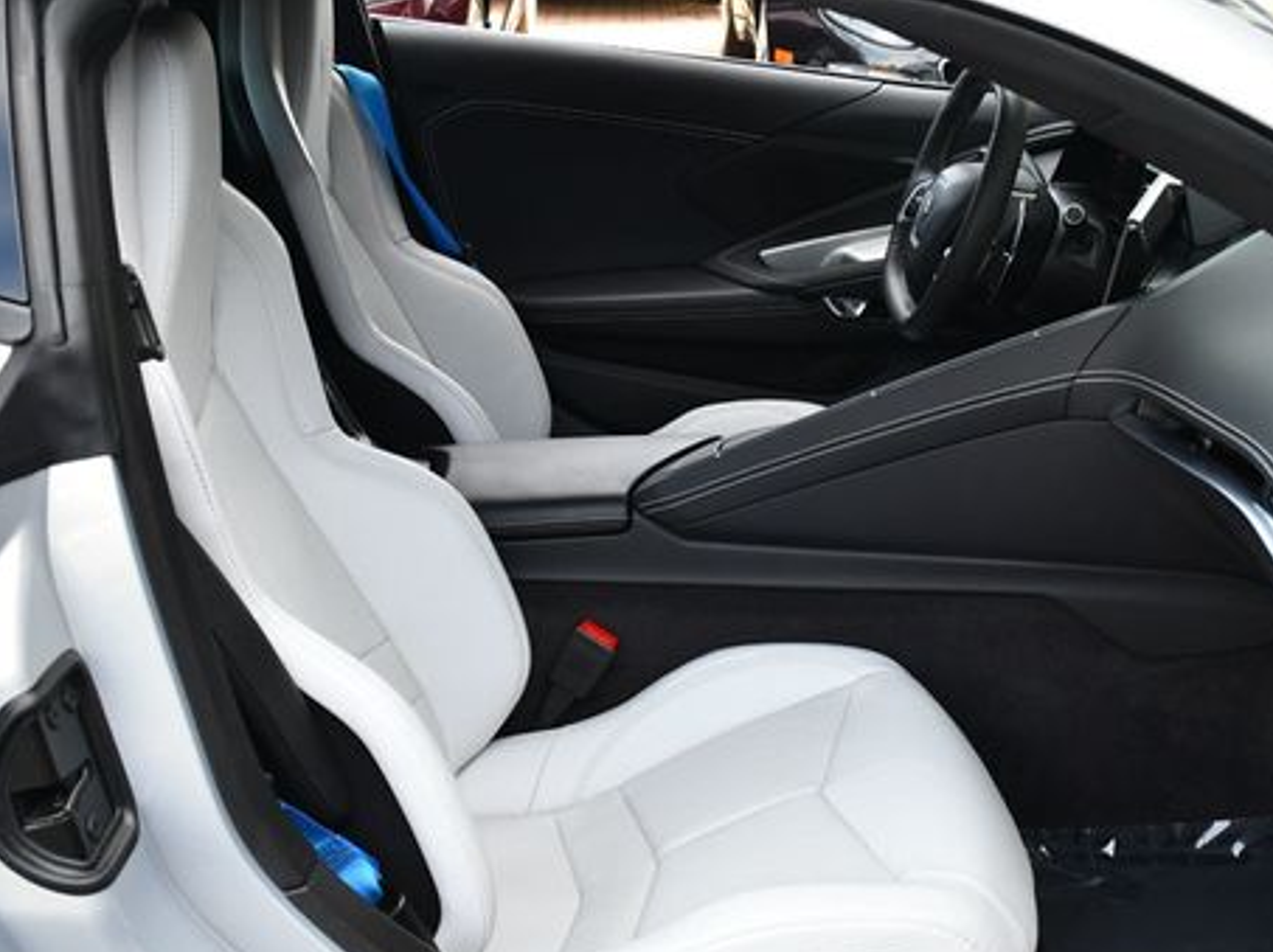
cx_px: 663
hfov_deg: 38.9
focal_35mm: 49
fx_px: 1801
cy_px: 505
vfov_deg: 29.6
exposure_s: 1/250
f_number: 4.5
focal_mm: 18
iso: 400
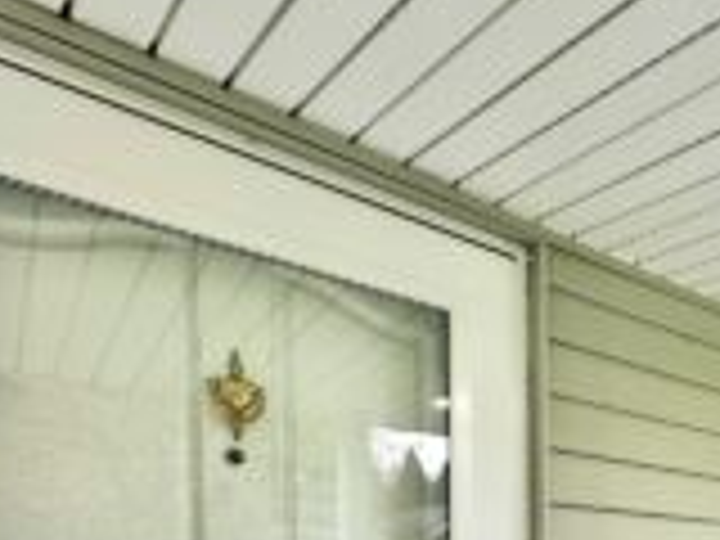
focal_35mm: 35
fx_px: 728
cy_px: 616
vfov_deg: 34.3
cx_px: 774
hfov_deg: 42.5
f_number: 2.2
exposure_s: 1/189
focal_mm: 2.22
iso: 40
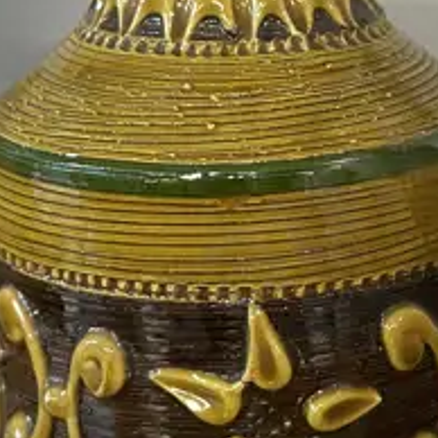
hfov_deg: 15.4
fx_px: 1603
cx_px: 395
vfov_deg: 15.5
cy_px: 154
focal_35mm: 112
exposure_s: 1/50
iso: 200
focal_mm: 6.86
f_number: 1.78
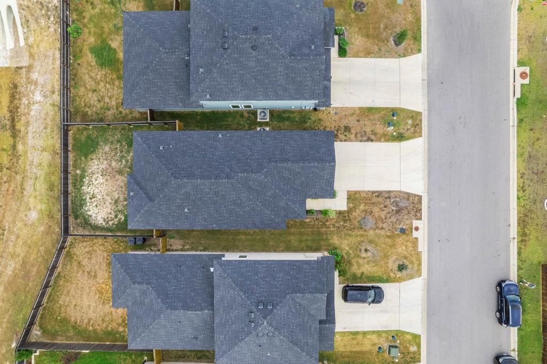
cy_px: 182
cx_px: 274
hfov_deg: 78.6
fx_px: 334
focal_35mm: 22
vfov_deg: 57.2
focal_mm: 8.38
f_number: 2.8
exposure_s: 1/25
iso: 110
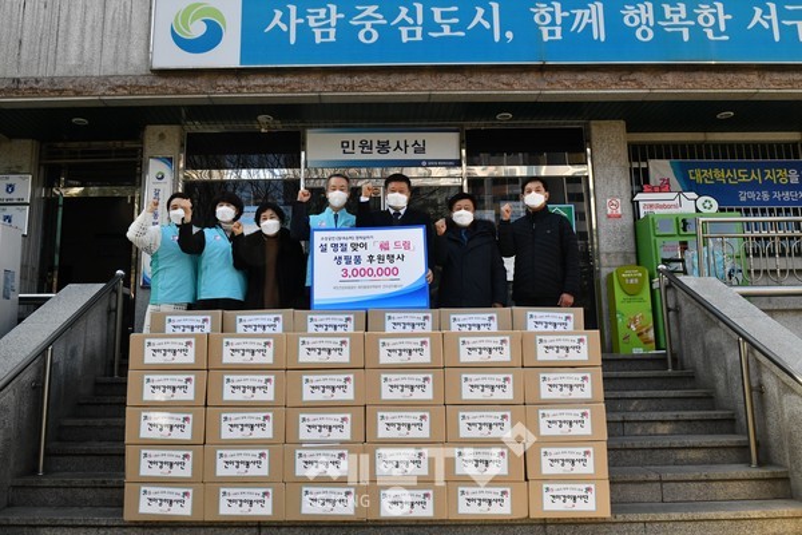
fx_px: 601
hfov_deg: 67.4
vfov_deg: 47.9
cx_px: 401
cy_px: 268
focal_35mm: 27
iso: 3200
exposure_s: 1/800
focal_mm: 27
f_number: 14
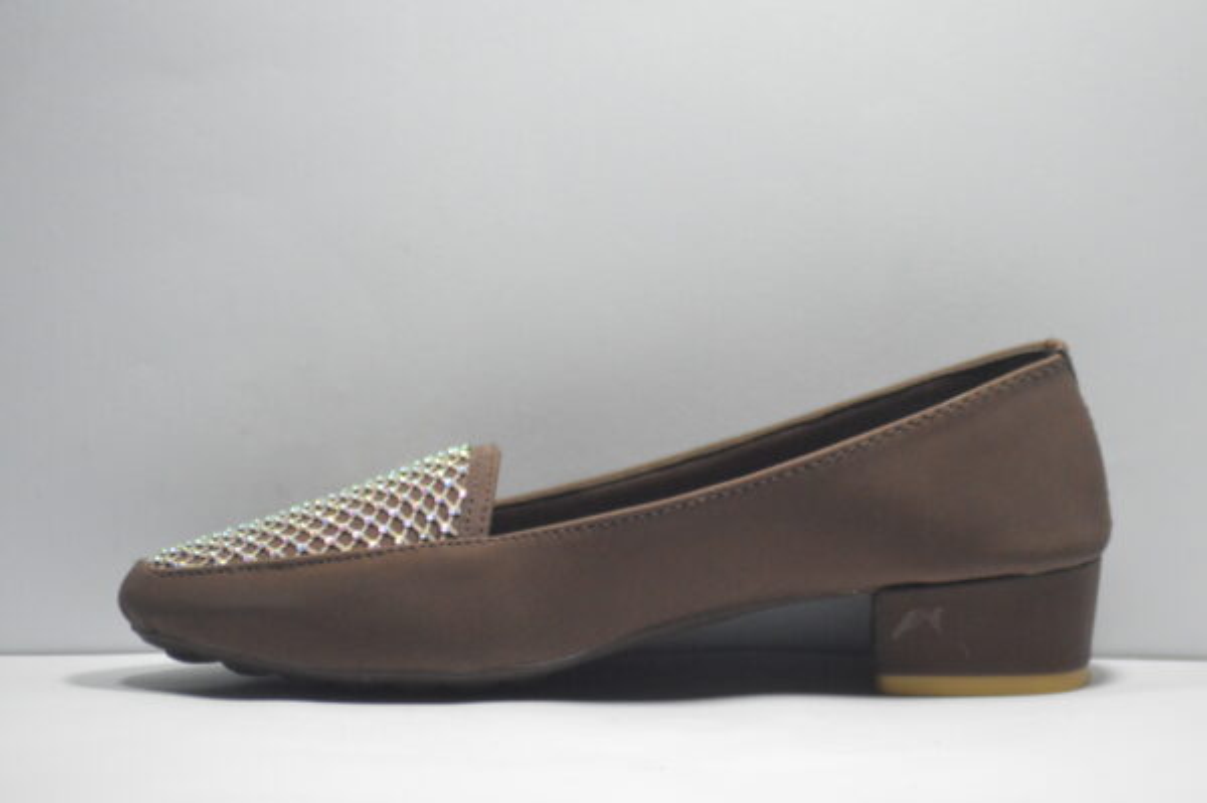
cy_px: 402
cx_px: 604
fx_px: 12060
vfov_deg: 3.8
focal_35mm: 360
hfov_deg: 5.7
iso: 3200
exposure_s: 1/500
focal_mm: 240
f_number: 5
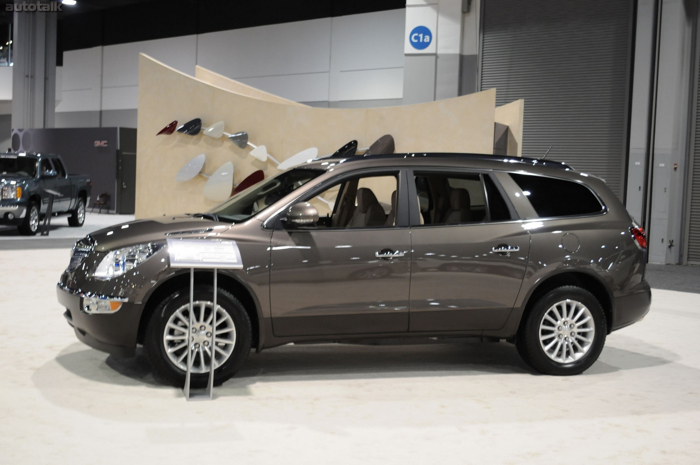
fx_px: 932
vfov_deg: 28.0
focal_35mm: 48
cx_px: 350
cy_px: 232
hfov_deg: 41.2
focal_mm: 32
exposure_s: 1/25
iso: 800
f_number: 4.8
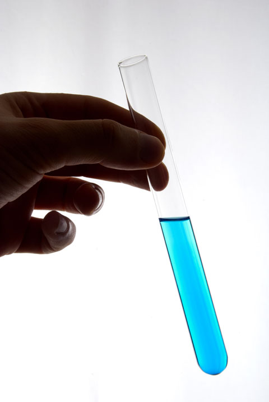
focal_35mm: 72
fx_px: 805
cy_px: 201
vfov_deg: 28.0
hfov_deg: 19.0
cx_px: 134
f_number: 22
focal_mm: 48
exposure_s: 1/125
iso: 400
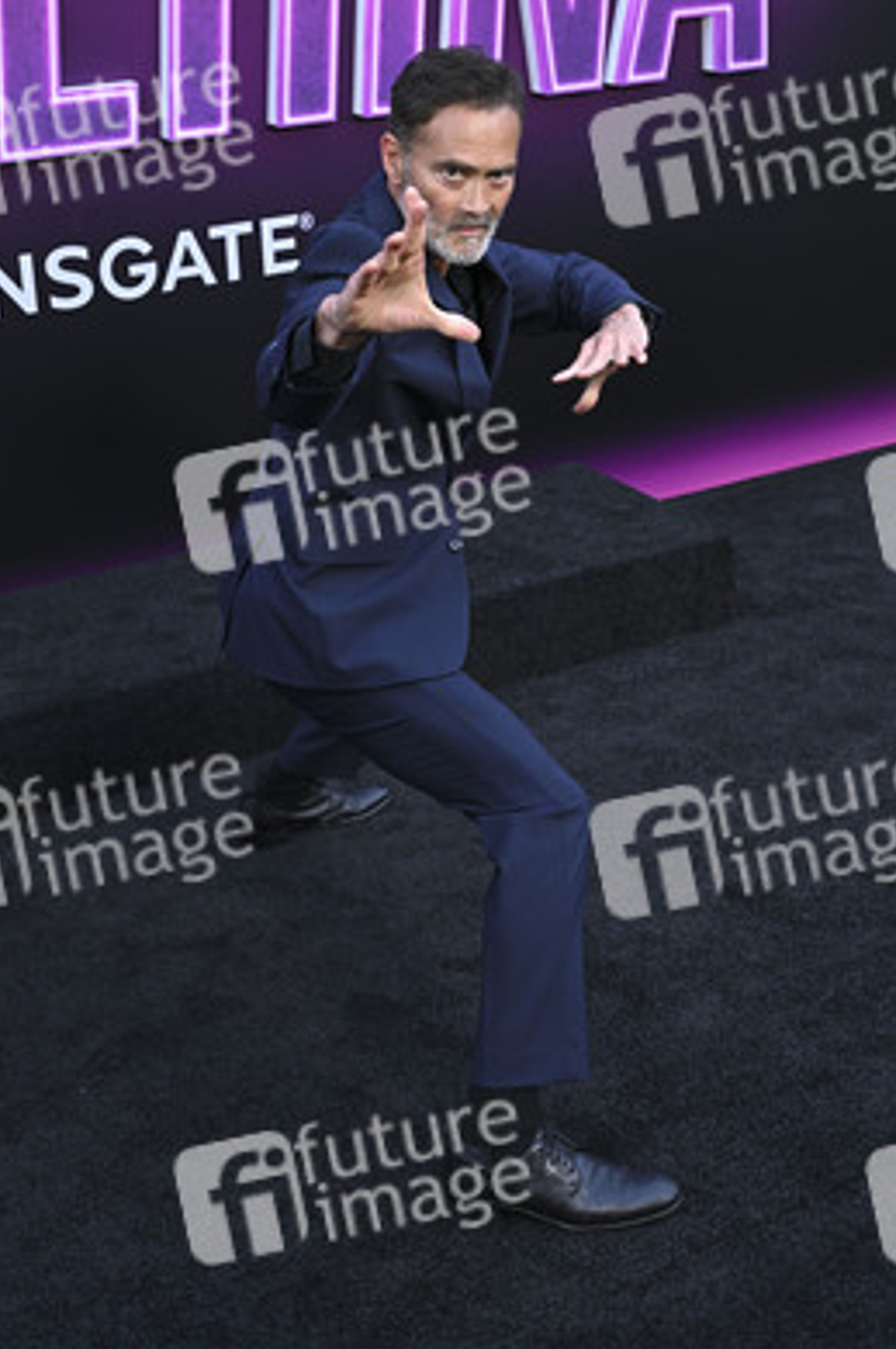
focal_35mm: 40
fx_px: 1497
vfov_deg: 48.5
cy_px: 664
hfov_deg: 33.3
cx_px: 453
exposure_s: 1/320
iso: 1600
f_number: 5.6
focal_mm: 39
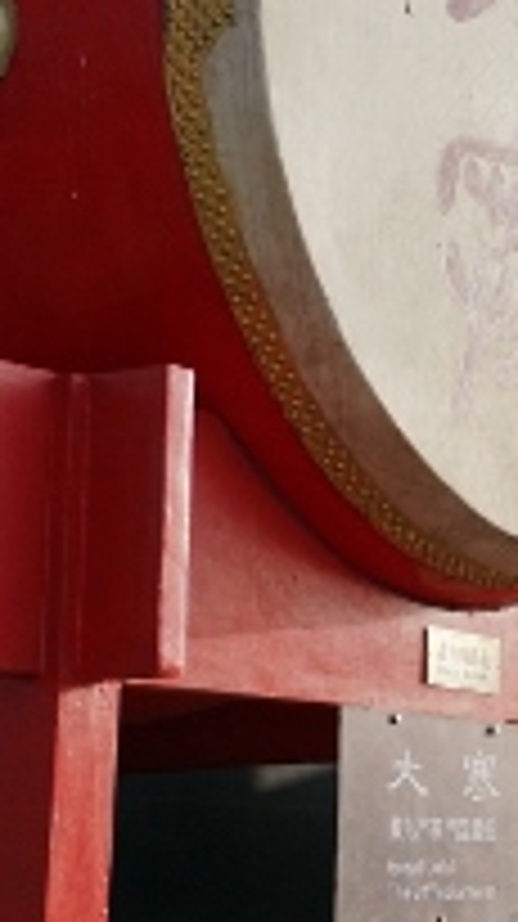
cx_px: 847
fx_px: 2251
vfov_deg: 23.2
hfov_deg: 12.3
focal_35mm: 92
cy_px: 452
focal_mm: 30
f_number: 4.5
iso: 400
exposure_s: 1/2000
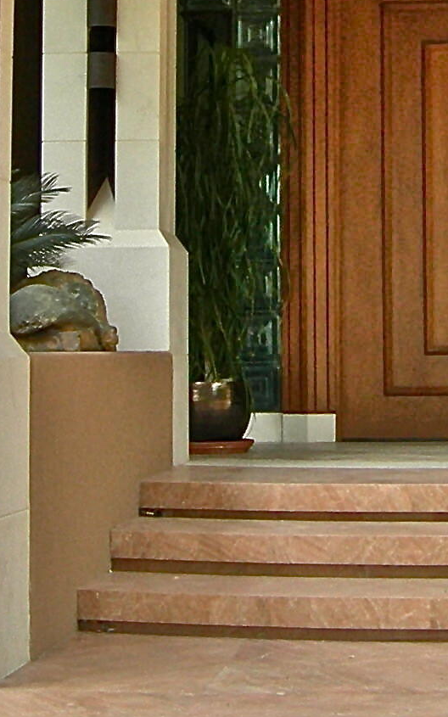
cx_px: 480
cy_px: -36
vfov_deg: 17.3
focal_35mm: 117
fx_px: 2286
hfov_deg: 11.1
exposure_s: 1/130
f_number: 4.8
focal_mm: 7.5
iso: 64
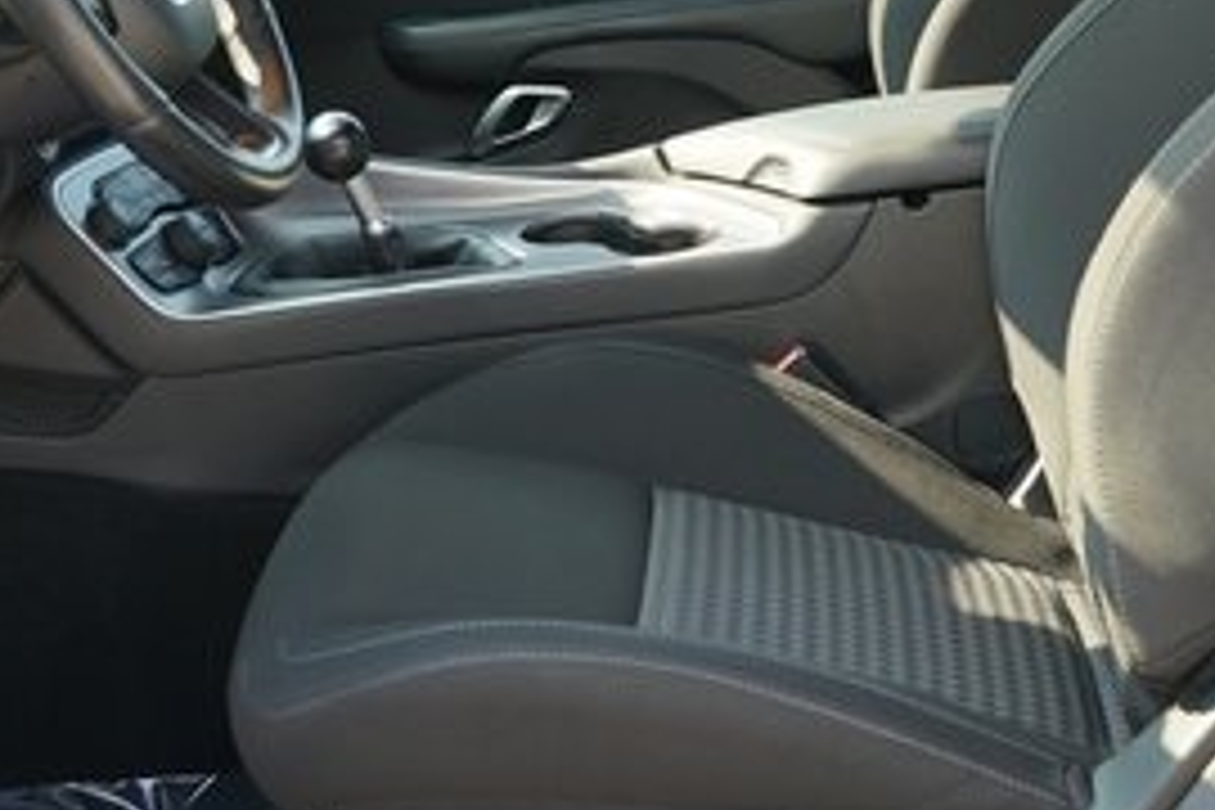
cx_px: 670
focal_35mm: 71
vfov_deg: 19.0
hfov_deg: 28.4
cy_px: 142
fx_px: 2396
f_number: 5
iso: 100
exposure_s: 1/80
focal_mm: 30
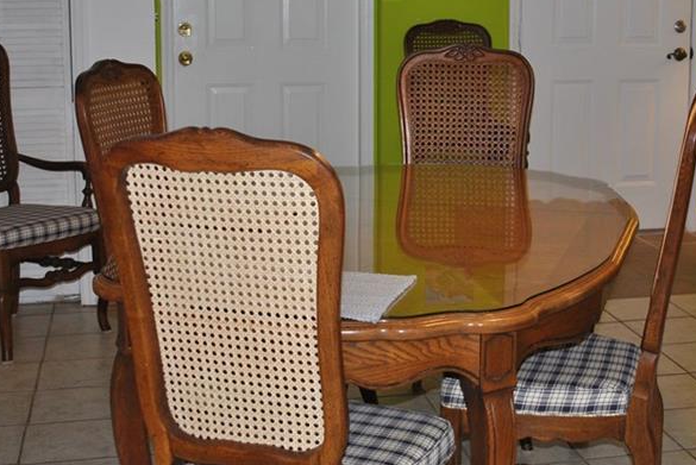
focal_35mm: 63
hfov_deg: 31.8
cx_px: 426
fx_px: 1219
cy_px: 130
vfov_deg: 21.5
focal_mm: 24
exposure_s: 1/60
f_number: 4
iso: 200
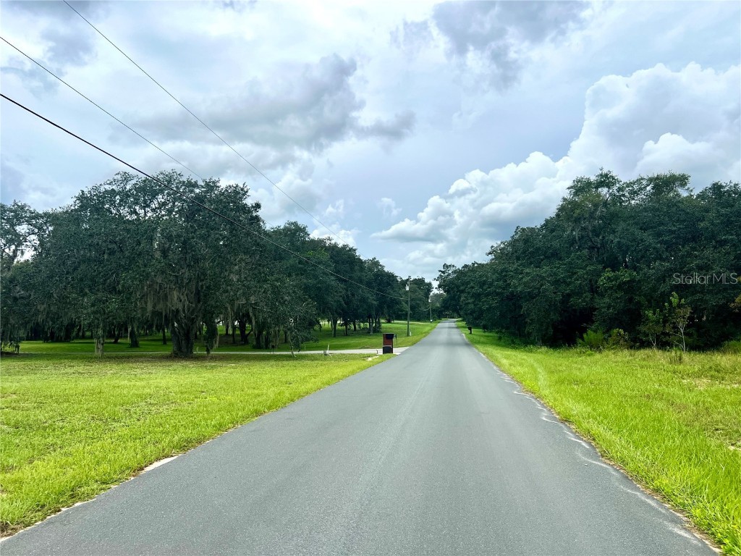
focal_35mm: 26
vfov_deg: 53.1
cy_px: 278
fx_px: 557
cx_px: 370
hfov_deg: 67.3
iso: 50
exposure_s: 1/6211
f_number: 1.5
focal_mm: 5.7
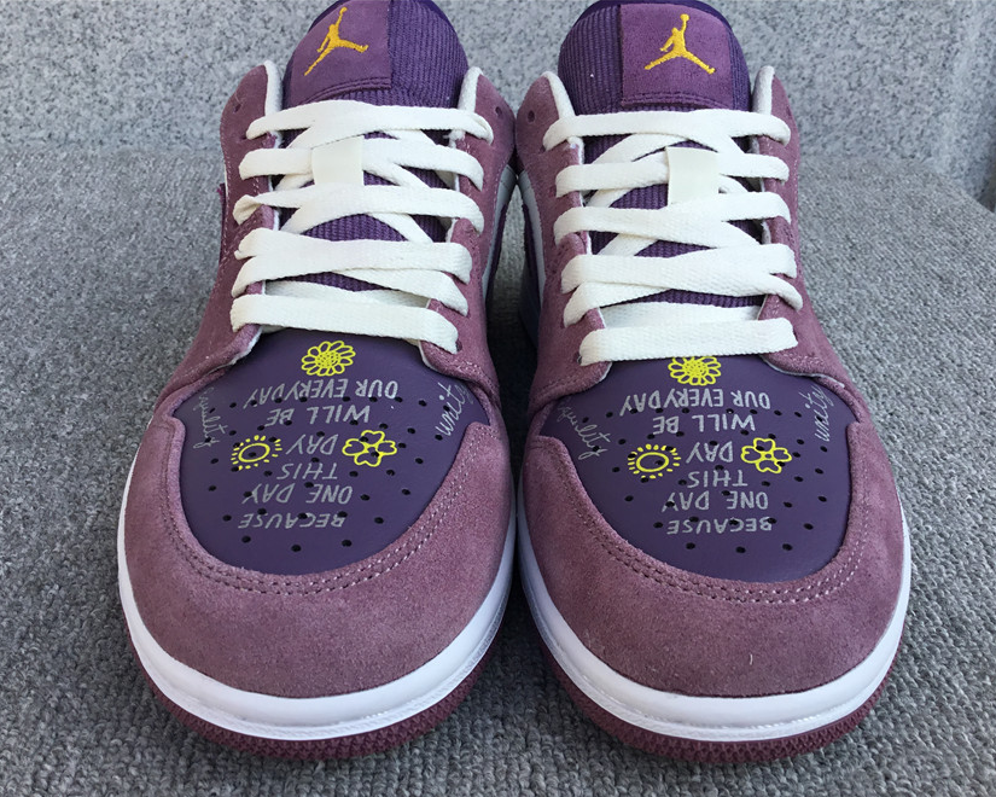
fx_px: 973
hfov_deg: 54.2
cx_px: 511
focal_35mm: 33
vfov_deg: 44.5
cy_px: 406
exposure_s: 1/301
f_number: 2.4
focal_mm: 3.3
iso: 25
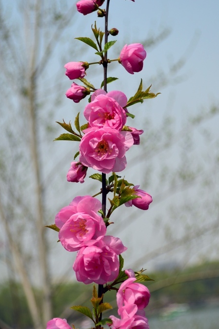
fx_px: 832
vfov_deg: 22.4
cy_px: 172
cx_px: 94
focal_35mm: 91
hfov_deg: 15.0
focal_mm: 40
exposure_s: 1/800
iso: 100
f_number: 5.3
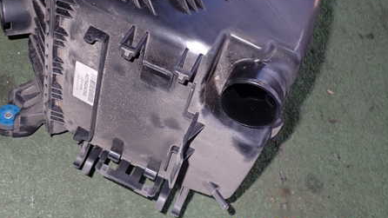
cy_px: 43
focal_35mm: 44
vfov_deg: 26.6
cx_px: 157
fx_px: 453
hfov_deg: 46.2
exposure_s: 1/30
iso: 200
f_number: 6.3
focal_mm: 5.4
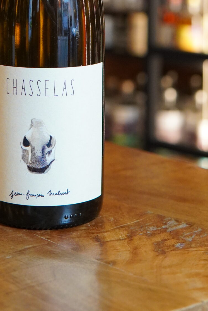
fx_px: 892
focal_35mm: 103
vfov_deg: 18.9
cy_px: -45
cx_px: 45
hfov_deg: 13.2
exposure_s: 1/160
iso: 1600
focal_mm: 30
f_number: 3.2
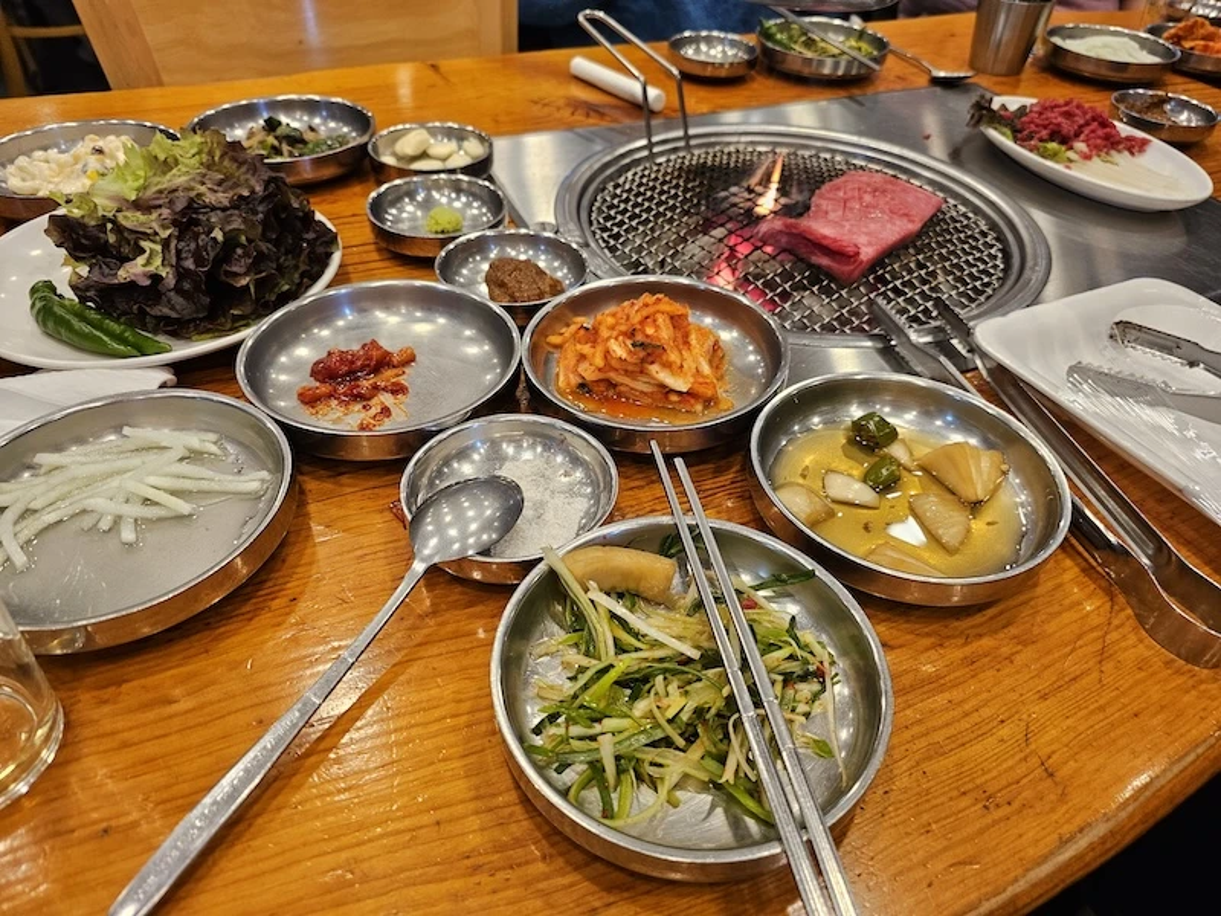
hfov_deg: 73.9
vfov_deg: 58.9
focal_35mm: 23
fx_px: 811
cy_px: 458
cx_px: 610
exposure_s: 1/120
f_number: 1.7
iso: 320
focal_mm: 6.3
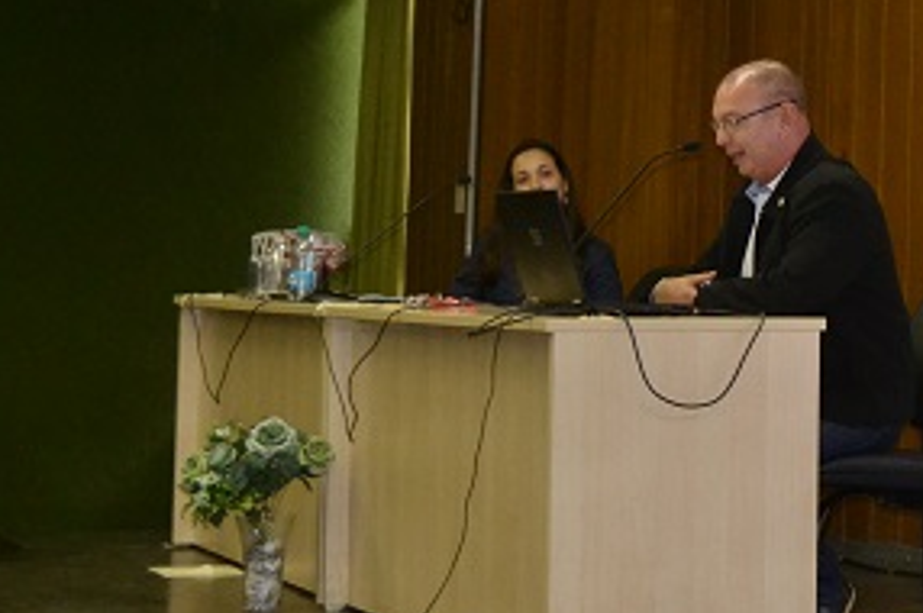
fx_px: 2723
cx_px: 1175
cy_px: 116
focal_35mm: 106
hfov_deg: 18.1
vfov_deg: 12.8
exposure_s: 1/60
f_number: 4
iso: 1800
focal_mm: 27
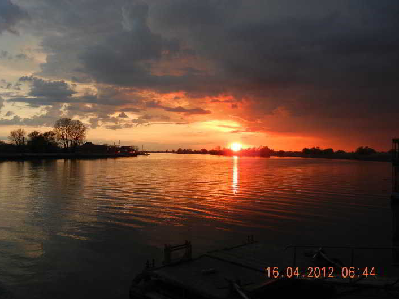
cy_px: 138
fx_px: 392
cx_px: 179
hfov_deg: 53.9
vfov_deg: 41.7
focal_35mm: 34
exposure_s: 1/126
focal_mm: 5.4
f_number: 3.5
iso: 160
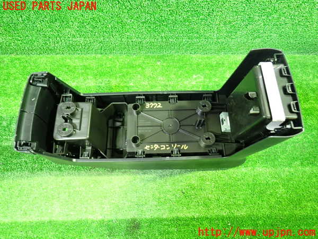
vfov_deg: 54.9
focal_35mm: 25
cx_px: 159
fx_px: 230
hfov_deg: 69.4
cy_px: 120
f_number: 2
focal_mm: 4.5
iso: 800
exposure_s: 1/13
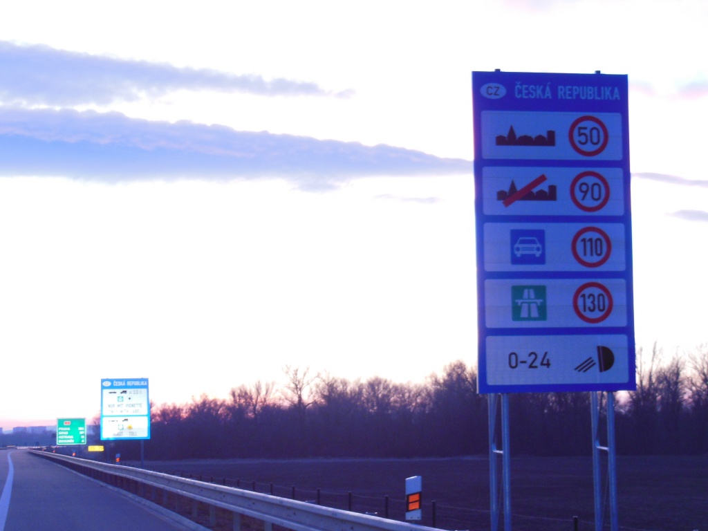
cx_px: 354
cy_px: 266
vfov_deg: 15.9
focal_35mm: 93
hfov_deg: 21.1
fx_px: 1902
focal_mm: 16.5
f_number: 5.6
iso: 400
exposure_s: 1/10
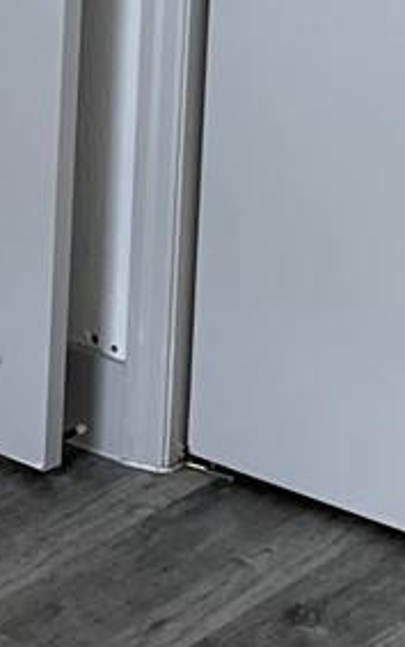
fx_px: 2754
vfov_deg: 13.1
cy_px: -112
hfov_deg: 7.9
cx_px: -510
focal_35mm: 156
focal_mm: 4.25
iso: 25
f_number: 1.8
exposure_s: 1/122
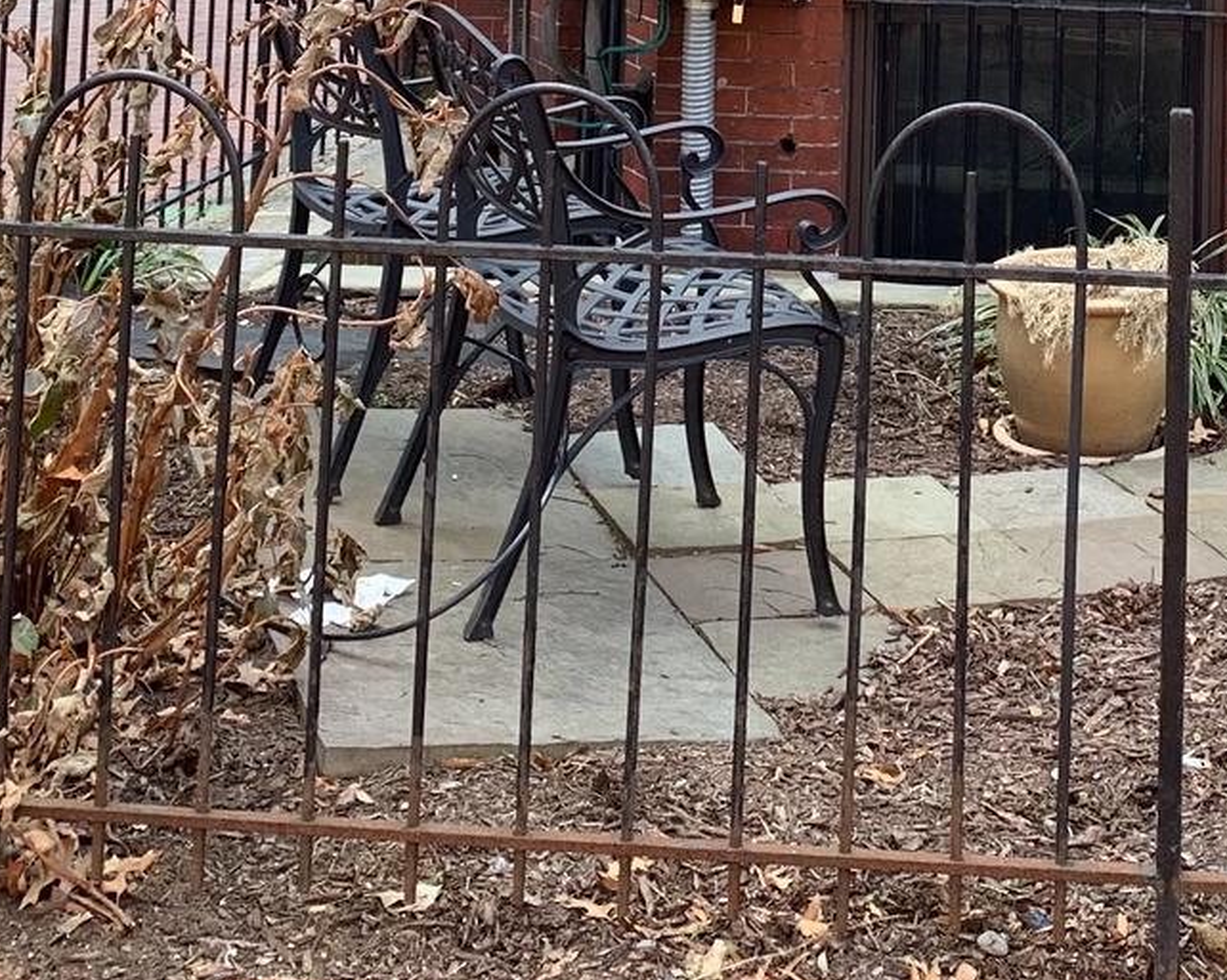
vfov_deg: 17.5
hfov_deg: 23.2
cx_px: 1009
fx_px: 2940
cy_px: -373
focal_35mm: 81
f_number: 1.8
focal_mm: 4.25
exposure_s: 1/121
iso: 25
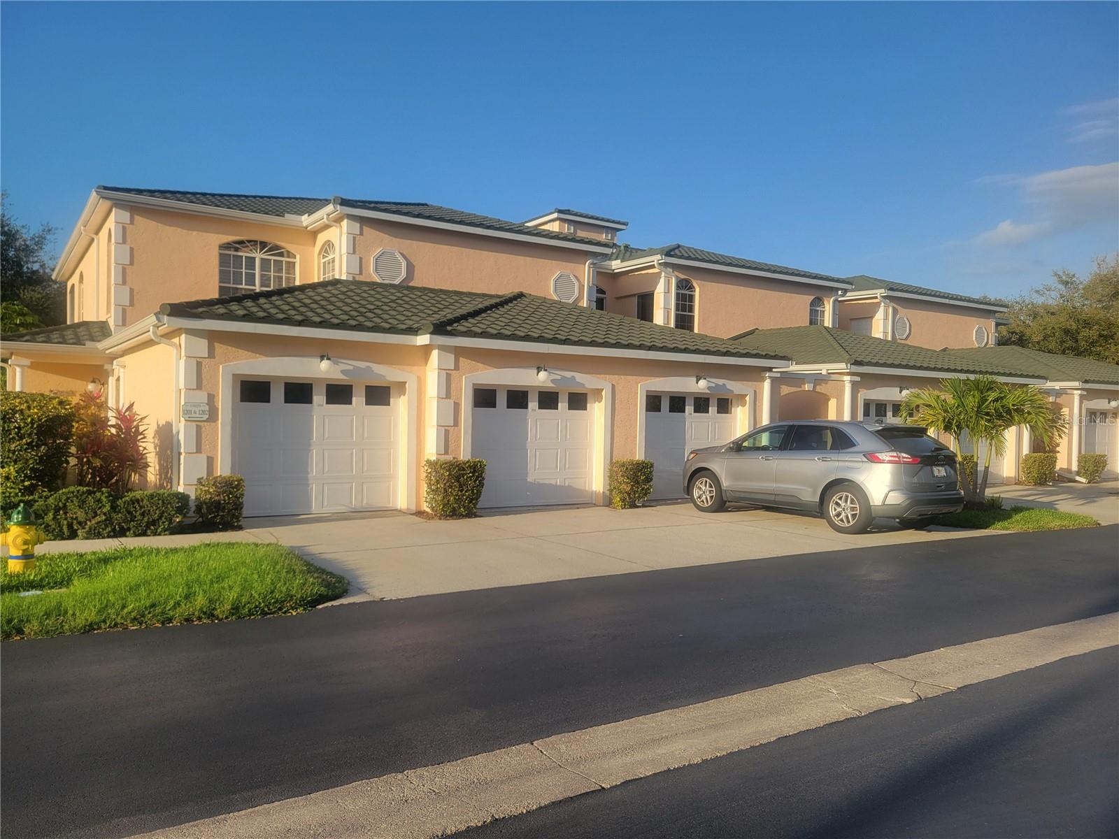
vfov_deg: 53.1
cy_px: 420
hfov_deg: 67.3
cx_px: 560
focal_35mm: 26
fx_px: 840
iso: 40
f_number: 1.8
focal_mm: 5.4
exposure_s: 1/1529
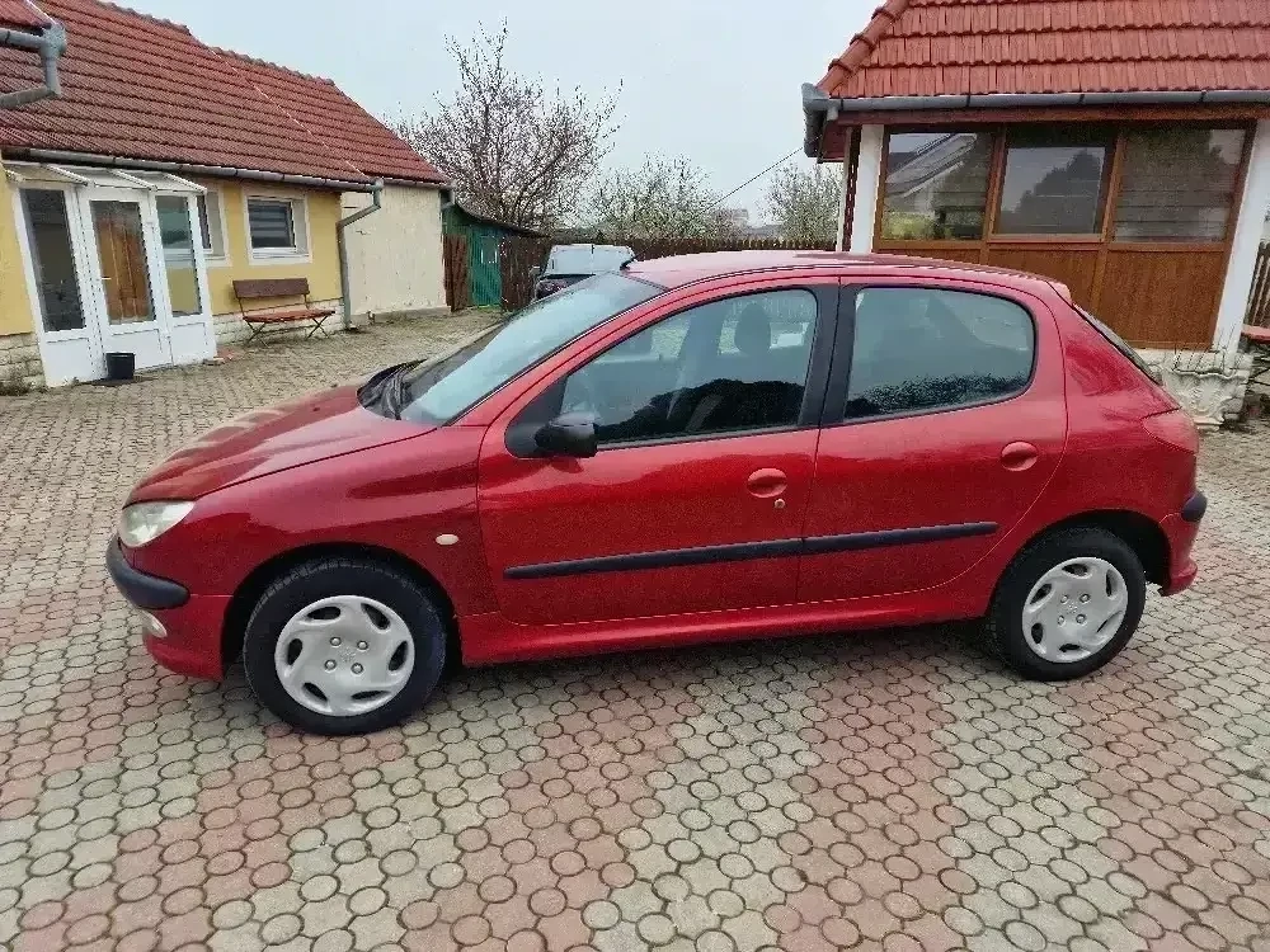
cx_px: 635
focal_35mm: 23
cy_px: 476
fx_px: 844
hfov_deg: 73.9
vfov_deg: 58.9
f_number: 1.8
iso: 50
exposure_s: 1/164
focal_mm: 6.4
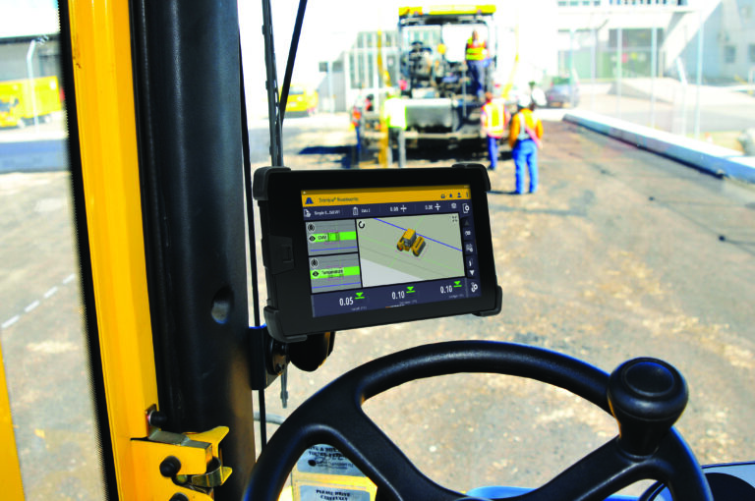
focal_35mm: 36
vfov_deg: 36.8
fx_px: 754
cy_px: 250
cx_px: 378
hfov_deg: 53.2
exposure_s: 1/250
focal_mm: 24
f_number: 5
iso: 200
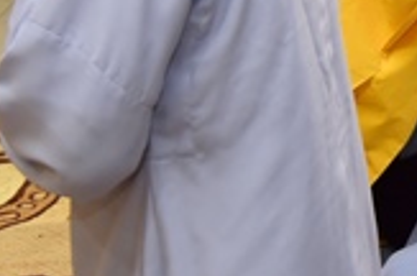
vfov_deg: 7.2
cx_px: 524
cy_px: -201
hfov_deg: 11.0
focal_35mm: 184
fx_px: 2127
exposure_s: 1/60
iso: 1000
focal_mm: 46
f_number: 4.5
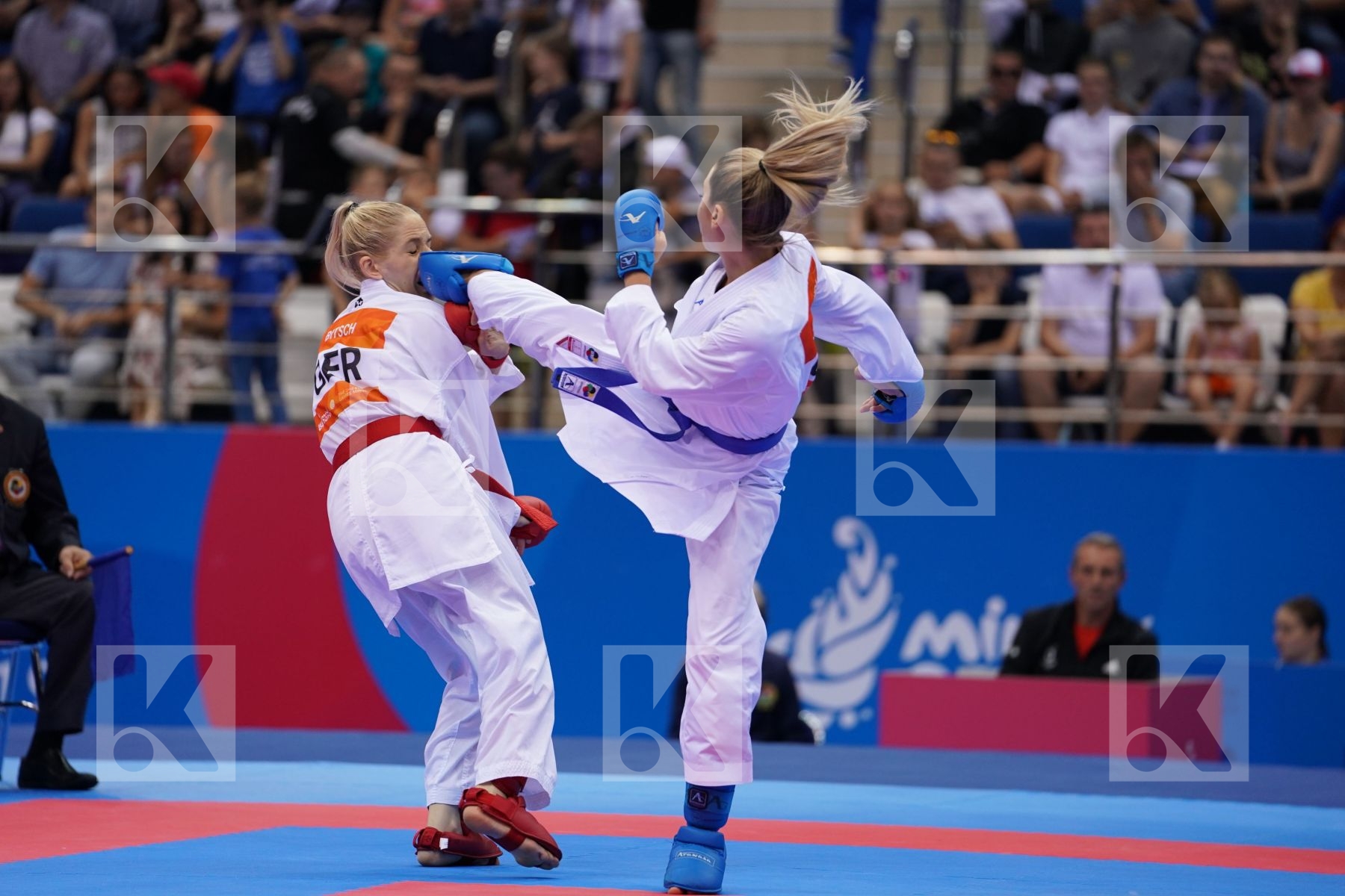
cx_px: 672
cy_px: 448
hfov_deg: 10.3
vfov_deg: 6.9
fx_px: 7472
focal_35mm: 200
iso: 1250
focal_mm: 200
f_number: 2.8
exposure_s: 1/1000
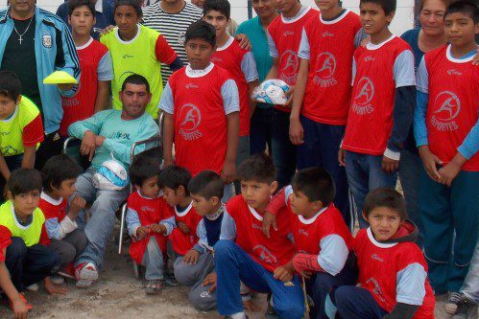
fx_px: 852
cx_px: 108
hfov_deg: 30.8
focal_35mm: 64
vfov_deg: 21.1
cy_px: 93
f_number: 3.3
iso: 80
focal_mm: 5.3
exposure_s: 1/400
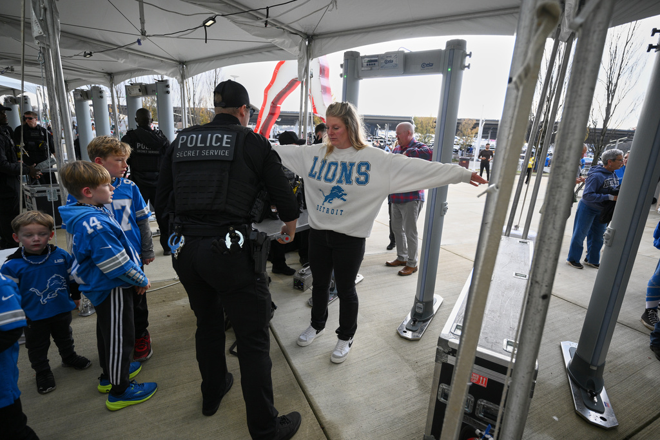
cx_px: 330
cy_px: 220
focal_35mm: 18
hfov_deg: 91.6
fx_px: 321
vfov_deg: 68.9
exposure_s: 1/1000
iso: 400
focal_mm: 17.5
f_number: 2.8
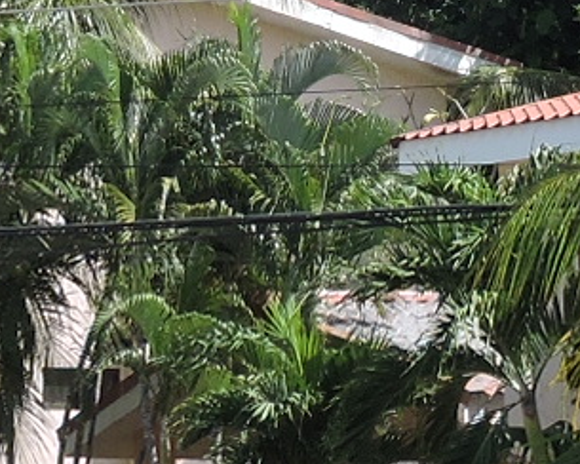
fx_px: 4995
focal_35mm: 291
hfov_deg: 6.6
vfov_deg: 5.3
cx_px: 348
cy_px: -164
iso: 100
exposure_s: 1/640
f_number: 3.8
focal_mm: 7.2
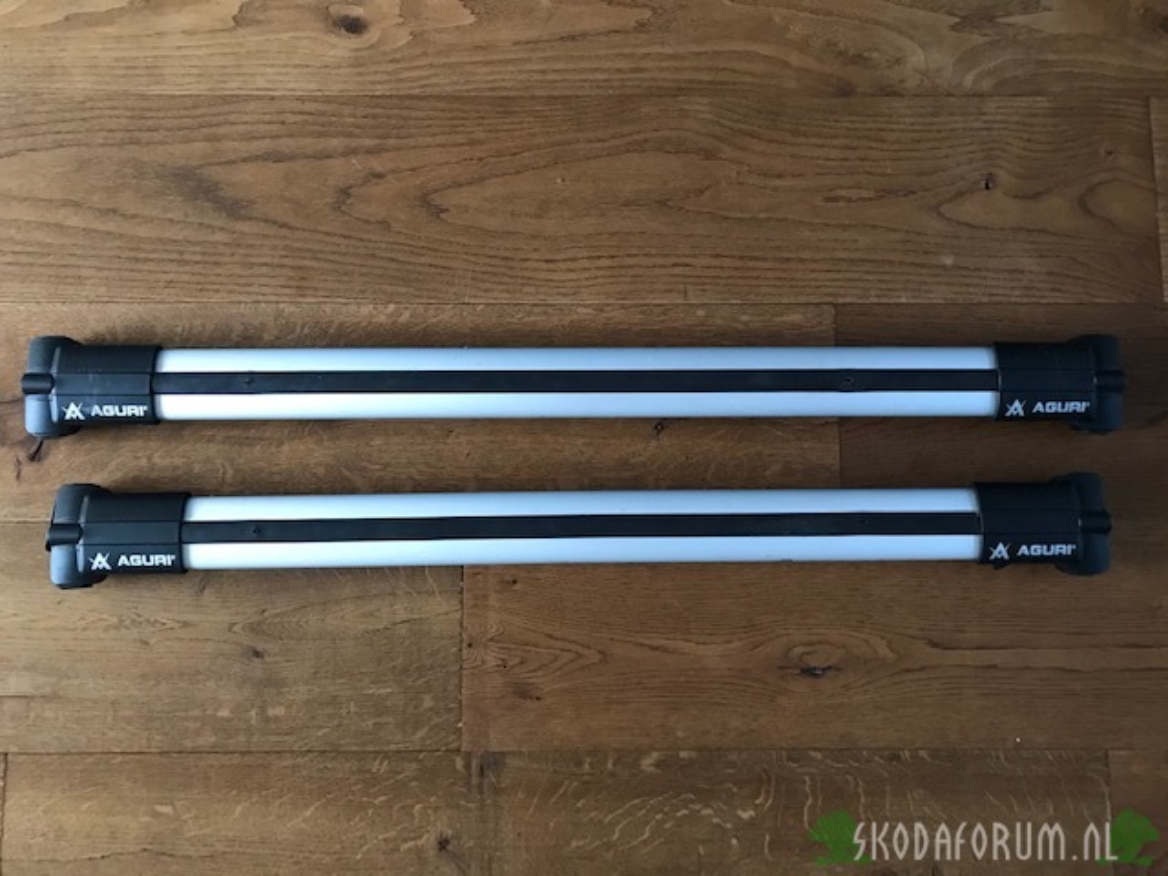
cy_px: 438
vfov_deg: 49.7
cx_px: 584
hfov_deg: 63.4
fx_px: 945
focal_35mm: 28
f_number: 1.8
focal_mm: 3.99
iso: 100
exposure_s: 1/17
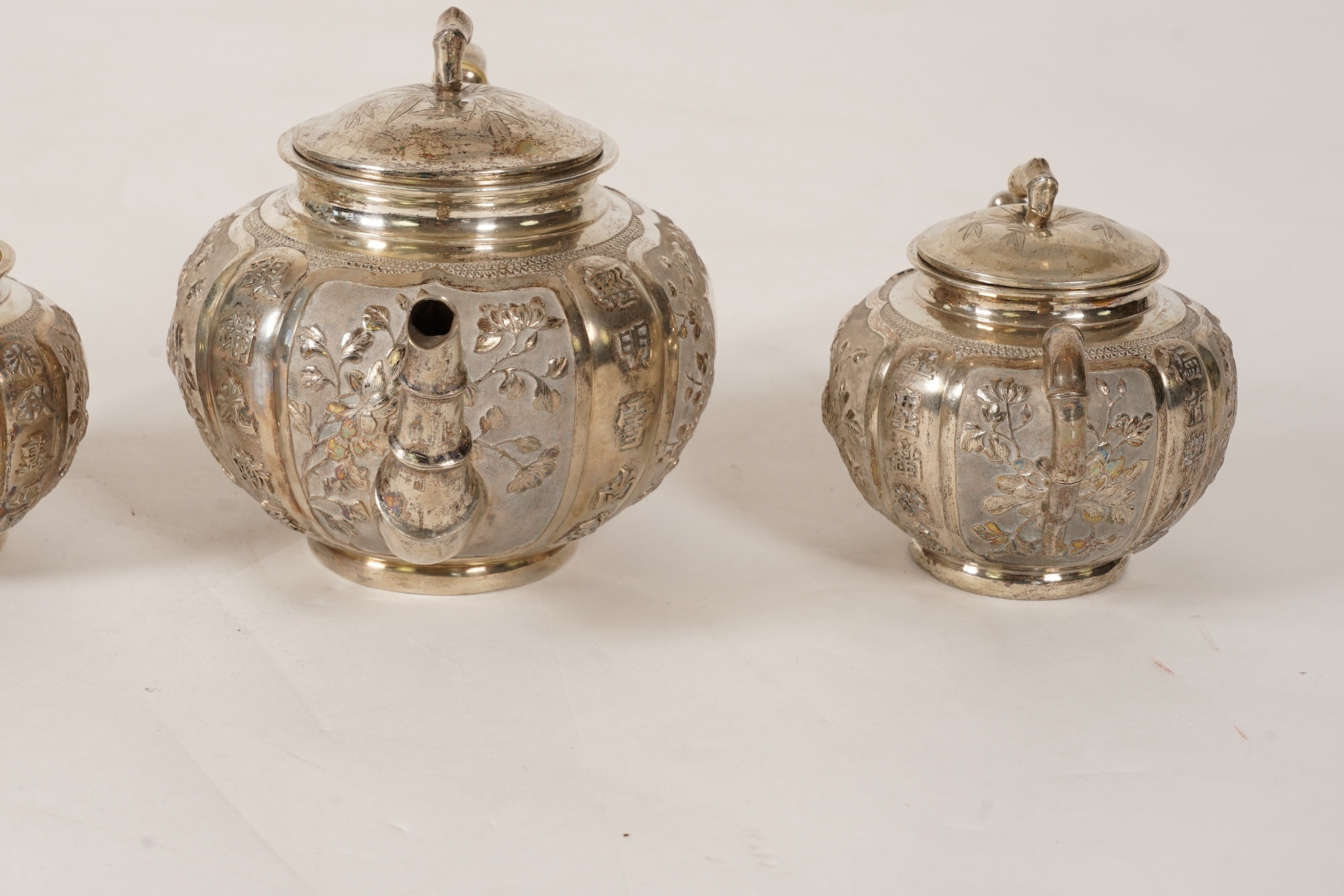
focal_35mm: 84
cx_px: 477
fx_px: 3136
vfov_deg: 16.2
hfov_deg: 24.1
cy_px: 349
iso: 500
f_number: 11
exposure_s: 1/125
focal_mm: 65
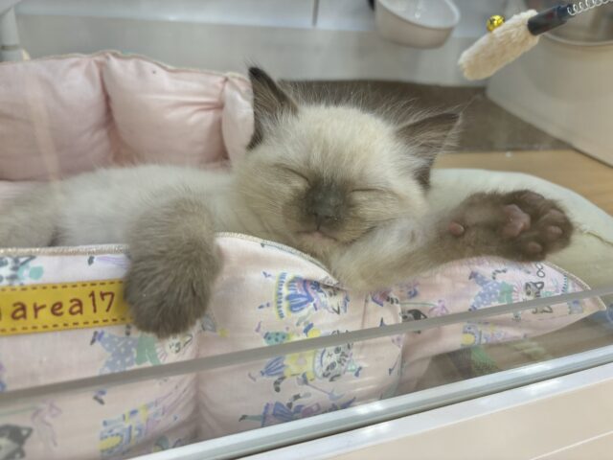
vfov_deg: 53.1
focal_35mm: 26
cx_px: 306
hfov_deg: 67.3
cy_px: 230
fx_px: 460
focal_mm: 5.96
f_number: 1.6
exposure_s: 1/50
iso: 80
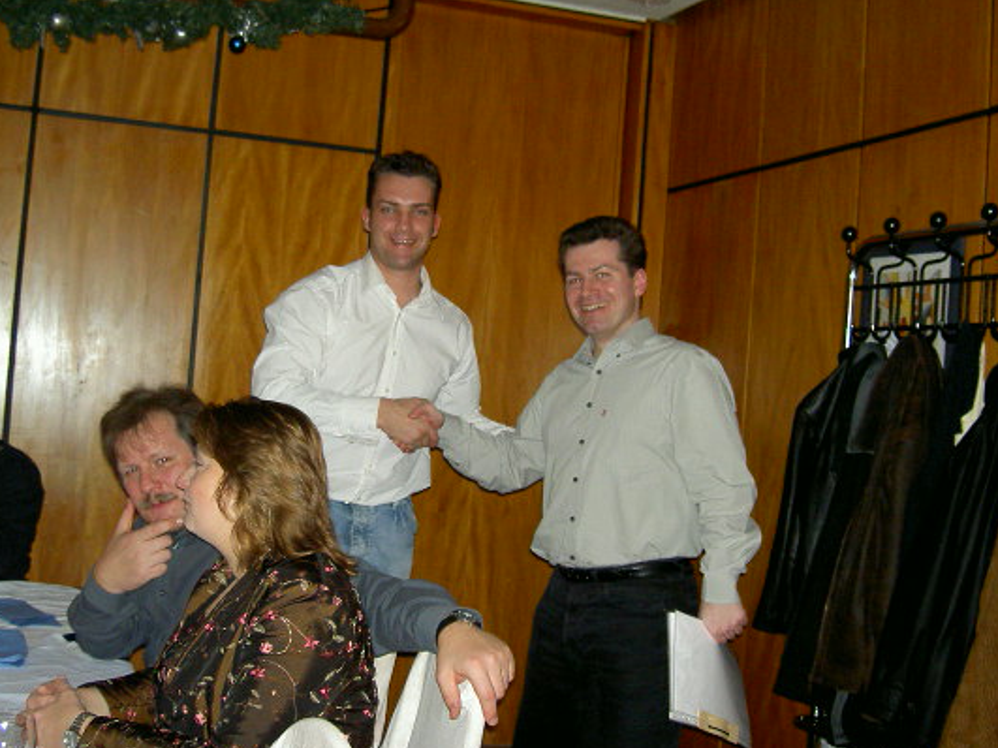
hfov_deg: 40.4
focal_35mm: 47
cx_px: 468
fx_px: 1355
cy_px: 338
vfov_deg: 30.8
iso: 100
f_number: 2.8
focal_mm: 8
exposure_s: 1/59.5
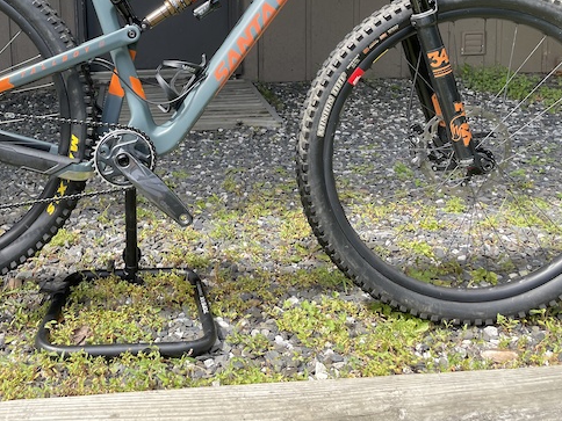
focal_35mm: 43
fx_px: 698
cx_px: 183
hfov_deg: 43.2
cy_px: 77
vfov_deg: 32.6
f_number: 1.6
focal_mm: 4.2
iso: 32
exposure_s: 1/175
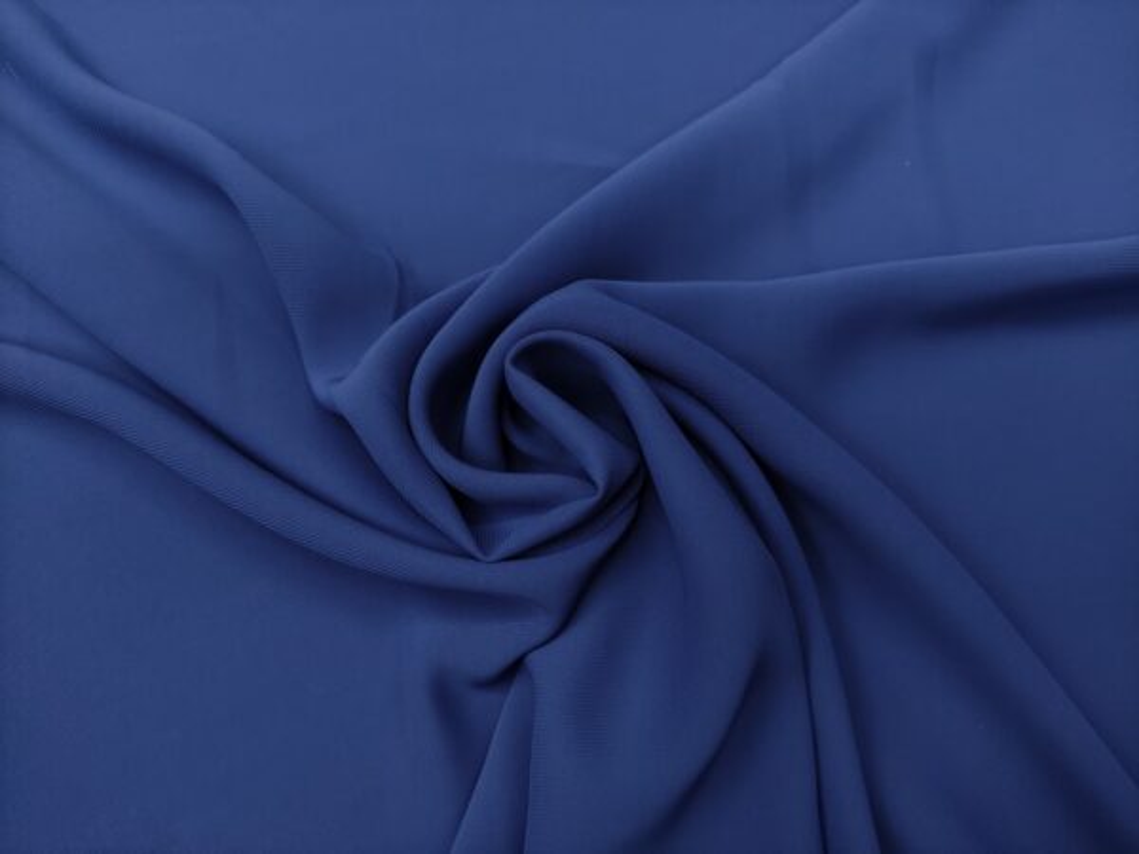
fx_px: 823
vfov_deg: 54.9
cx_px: 570
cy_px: 427
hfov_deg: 69.4
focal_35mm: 25
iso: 250
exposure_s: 1/100
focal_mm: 5.43
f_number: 1.89
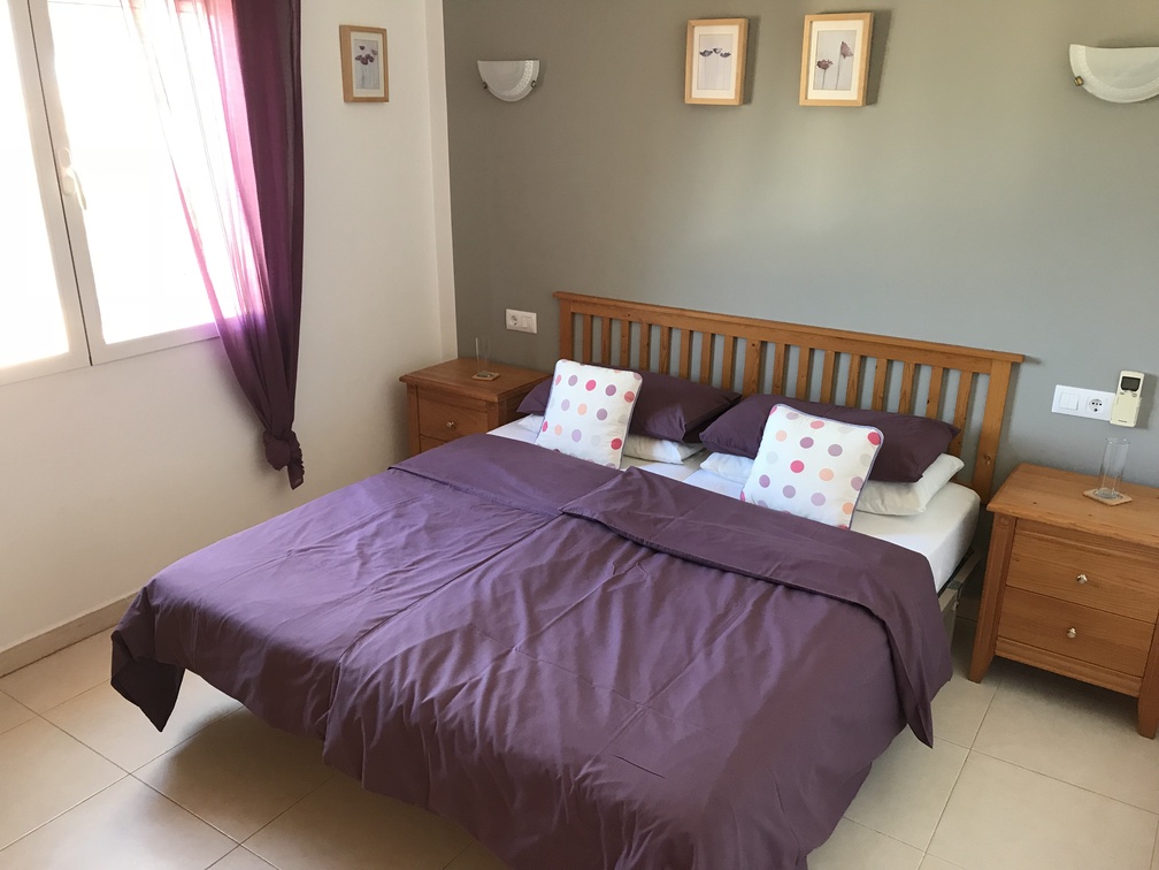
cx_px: 580
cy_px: 435
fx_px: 937
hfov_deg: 63.4
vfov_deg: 49.7
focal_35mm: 28
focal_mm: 3.99
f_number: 1.8
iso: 40
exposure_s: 1/25
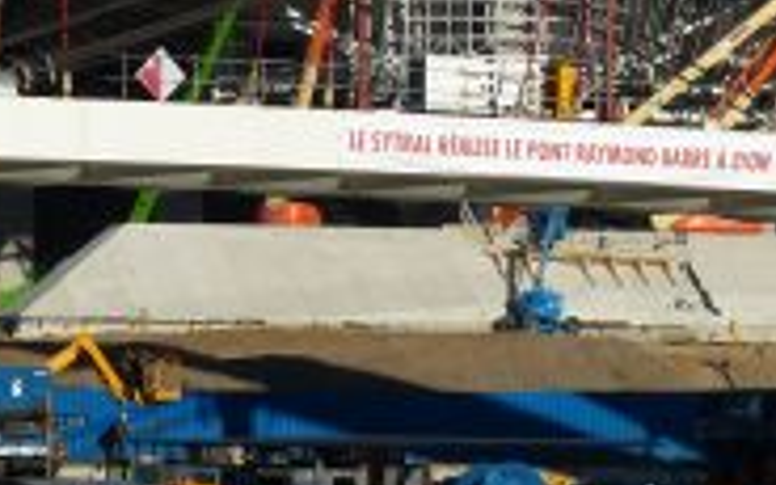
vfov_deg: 4.2
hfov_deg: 6.7
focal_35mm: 314
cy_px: 86
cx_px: 447
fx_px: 6641
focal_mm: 19.6
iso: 100
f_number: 4
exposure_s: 1/1600
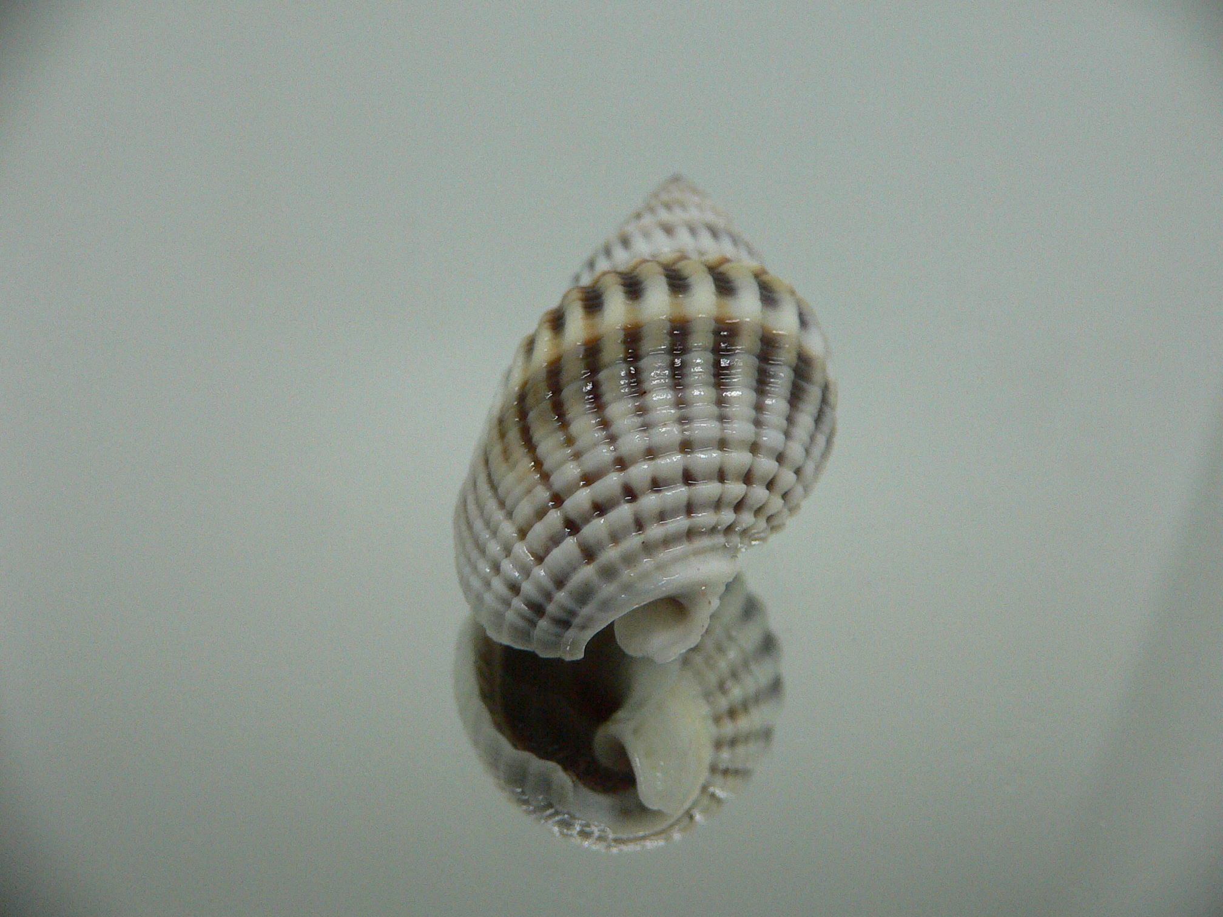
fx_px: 1237
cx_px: 612
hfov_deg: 52.6
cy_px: 458
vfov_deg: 40.7
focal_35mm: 35
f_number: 2.8
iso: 200
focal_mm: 4.6
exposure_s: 1/60
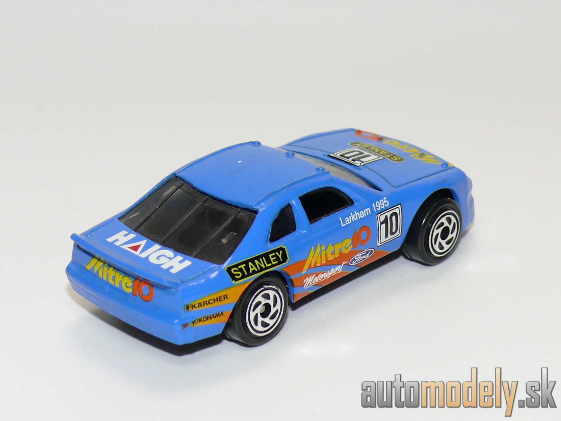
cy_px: 210
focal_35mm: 108
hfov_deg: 18.2
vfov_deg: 13.7
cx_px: 280
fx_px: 1750
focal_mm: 13.8
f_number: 4
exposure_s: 1/30
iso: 100
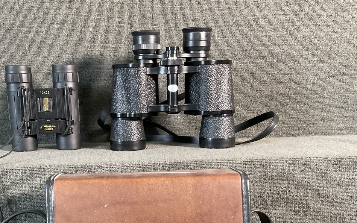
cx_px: 138
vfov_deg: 25.7
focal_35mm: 49
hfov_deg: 40.8
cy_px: 193
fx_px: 477
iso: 200
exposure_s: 1/40
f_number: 1.8
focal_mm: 3
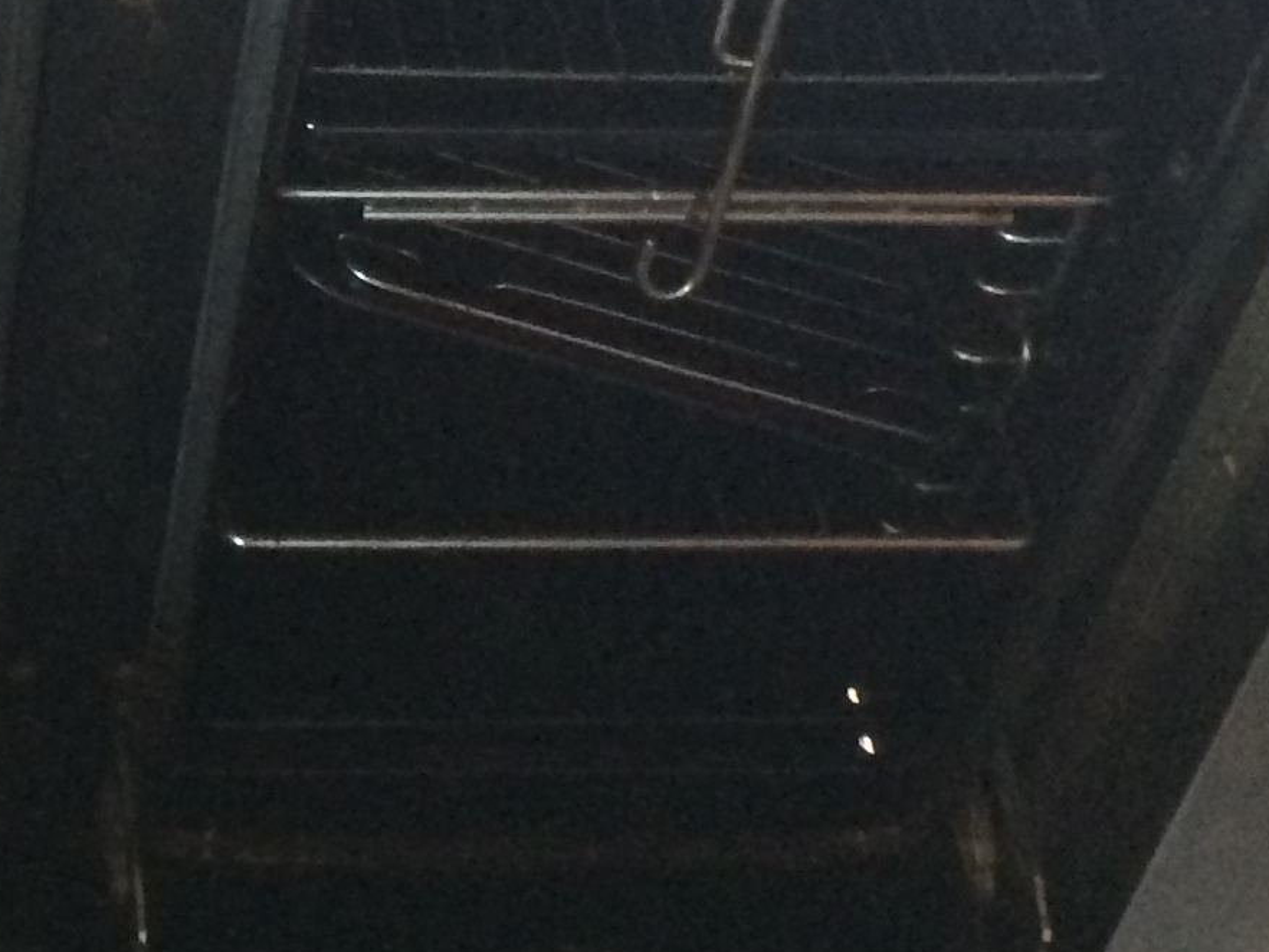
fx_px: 4070
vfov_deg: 13.3
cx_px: -298
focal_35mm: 111
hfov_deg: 16.9
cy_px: 338
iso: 320
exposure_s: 1/24
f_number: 2.2
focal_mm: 4.12
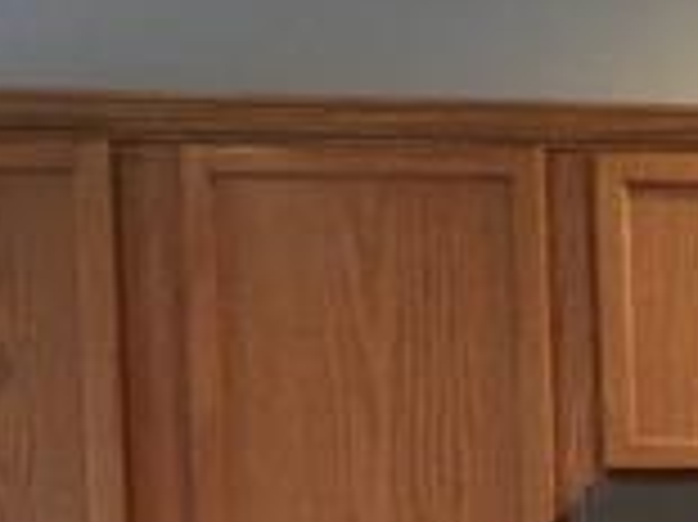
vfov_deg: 8.7
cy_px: 1098
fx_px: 3204
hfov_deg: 11.5
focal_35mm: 159
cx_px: 1261
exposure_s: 1/30
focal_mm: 4.3
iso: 280
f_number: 3.3
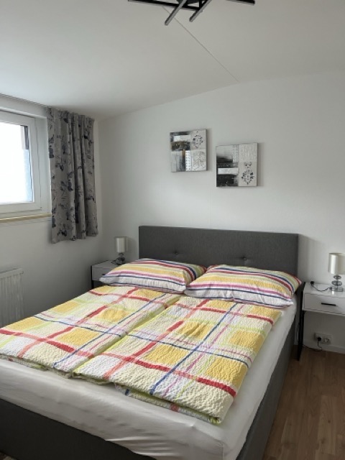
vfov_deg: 67.3
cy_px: 230
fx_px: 346
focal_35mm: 26
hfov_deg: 53.1
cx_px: 172
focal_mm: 5.1
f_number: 1.6
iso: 125
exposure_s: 1/84
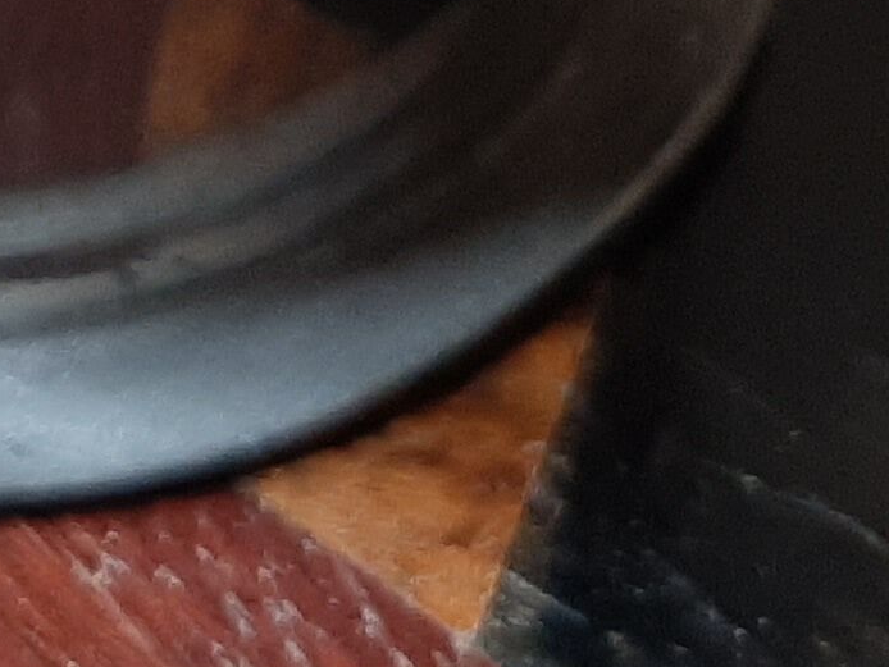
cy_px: -439
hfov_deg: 12.7
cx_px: -237
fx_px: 3879
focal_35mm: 151
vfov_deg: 9.5
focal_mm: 3.93
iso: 100
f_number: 1.7
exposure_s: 1/60
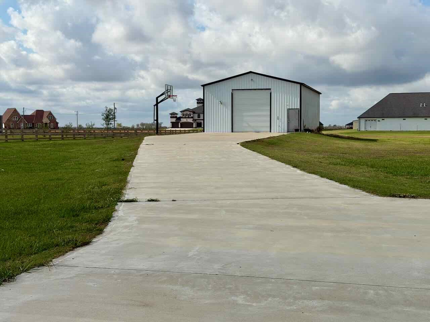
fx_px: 596
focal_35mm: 48
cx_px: 215
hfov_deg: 39.7
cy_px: 161
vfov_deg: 30.3
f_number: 1.78
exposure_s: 1/8772
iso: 64
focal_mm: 6.76
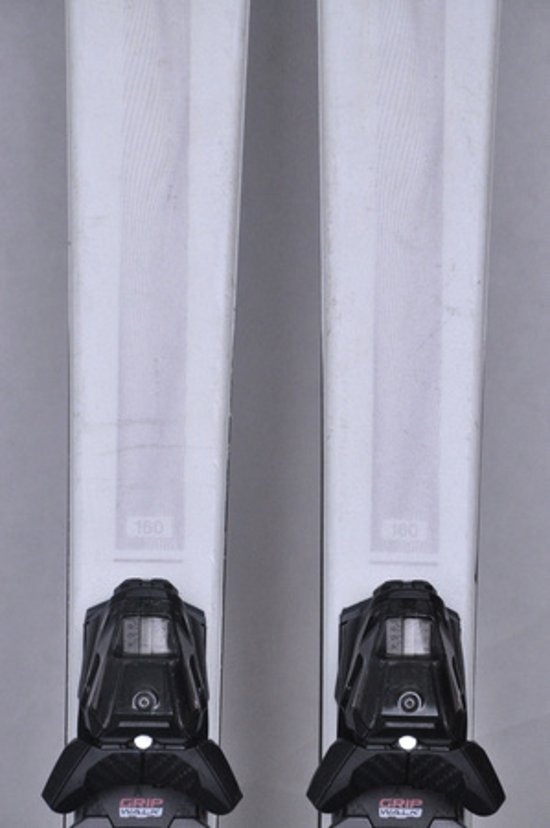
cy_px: 414
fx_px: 3617
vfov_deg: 13.1
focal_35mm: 158
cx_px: 275
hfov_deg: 8.7
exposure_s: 1/125
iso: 3200
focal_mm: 105
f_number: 9.5
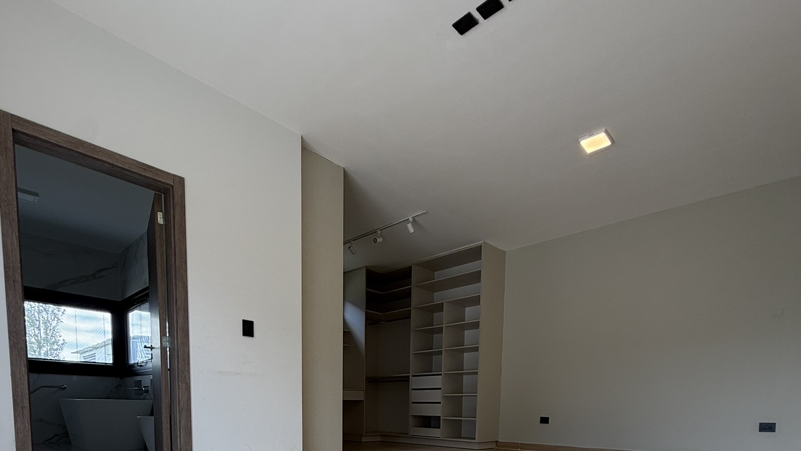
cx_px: 394
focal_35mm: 21
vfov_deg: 45.2
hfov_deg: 83.8
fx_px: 446
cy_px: 453
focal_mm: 2.22
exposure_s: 1/121
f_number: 2.2
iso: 50
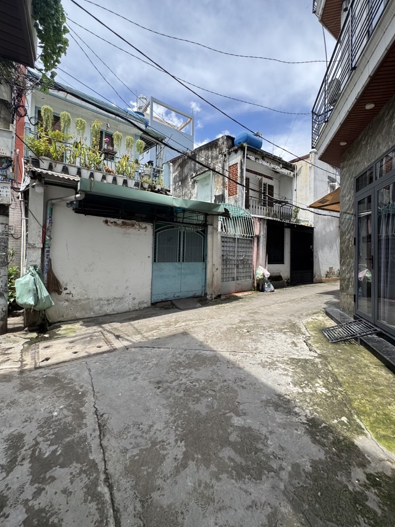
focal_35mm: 15
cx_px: 207
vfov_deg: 98.1
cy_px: 251
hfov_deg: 81.7
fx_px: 228
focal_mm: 2.22
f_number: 2.2
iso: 50
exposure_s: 1/1006
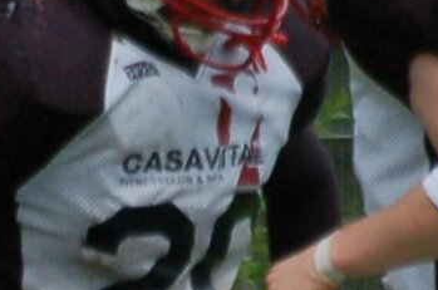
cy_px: 336
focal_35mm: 2839
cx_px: 183
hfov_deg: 0.7
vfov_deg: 0.5
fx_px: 34463
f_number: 5.6
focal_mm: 300
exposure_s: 1/320
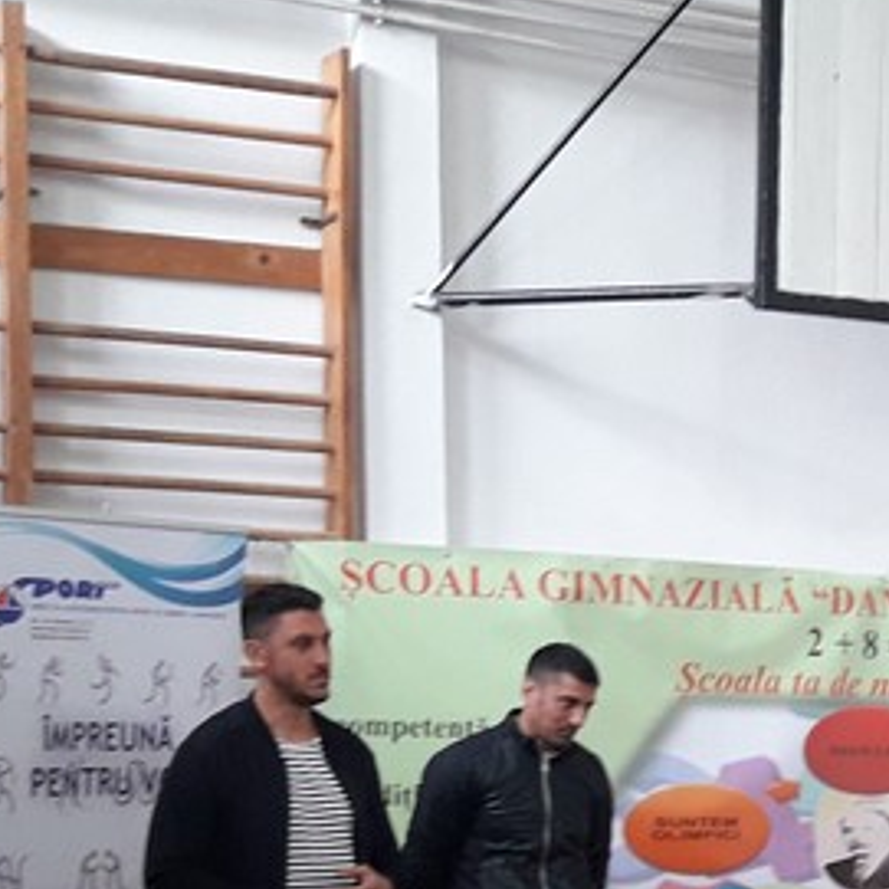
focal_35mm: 78
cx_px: 832
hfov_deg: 21.6
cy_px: 1002
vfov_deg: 21.0
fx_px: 2266
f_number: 1.9
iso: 200
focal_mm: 3.7
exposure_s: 1/17
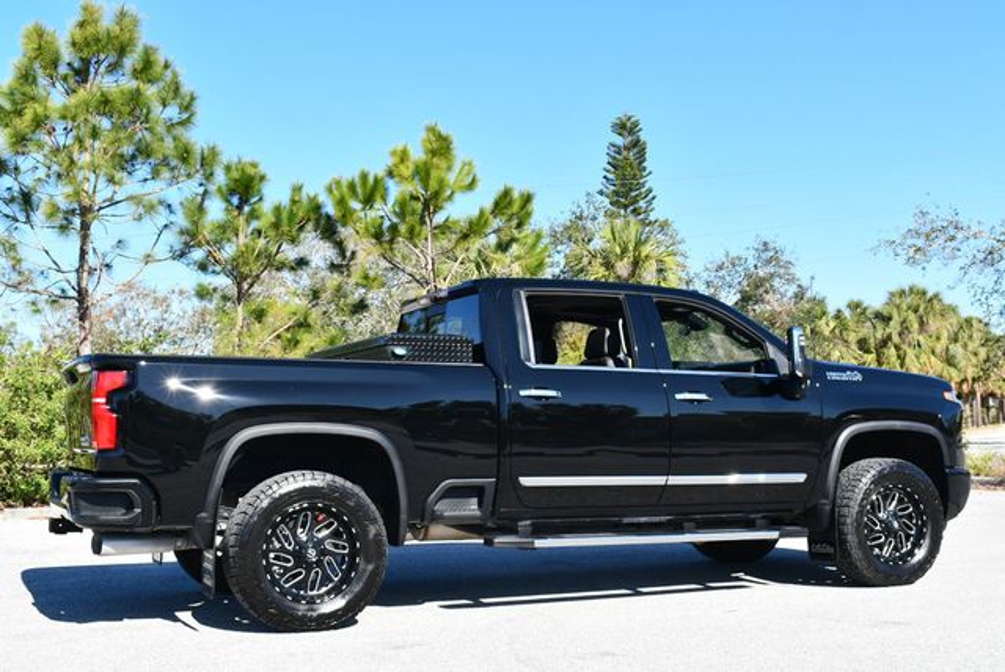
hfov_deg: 44.5
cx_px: 502
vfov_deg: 30.6
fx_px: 1229
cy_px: 336
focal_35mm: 44
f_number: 8
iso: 180
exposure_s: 1/250
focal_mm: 22
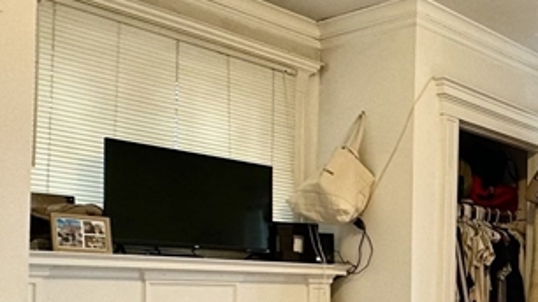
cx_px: 624
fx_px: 727
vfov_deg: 22.7
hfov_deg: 33.9
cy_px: 286
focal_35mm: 51
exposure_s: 1/120
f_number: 2.2
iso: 100
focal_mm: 2.22
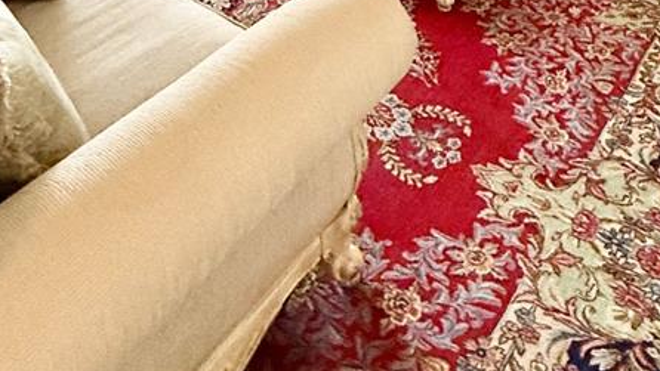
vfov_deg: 20.0
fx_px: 718
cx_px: 394
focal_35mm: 41
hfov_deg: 49.1
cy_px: -315
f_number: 2.2
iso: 500
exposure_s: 1/120
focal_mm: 2.22
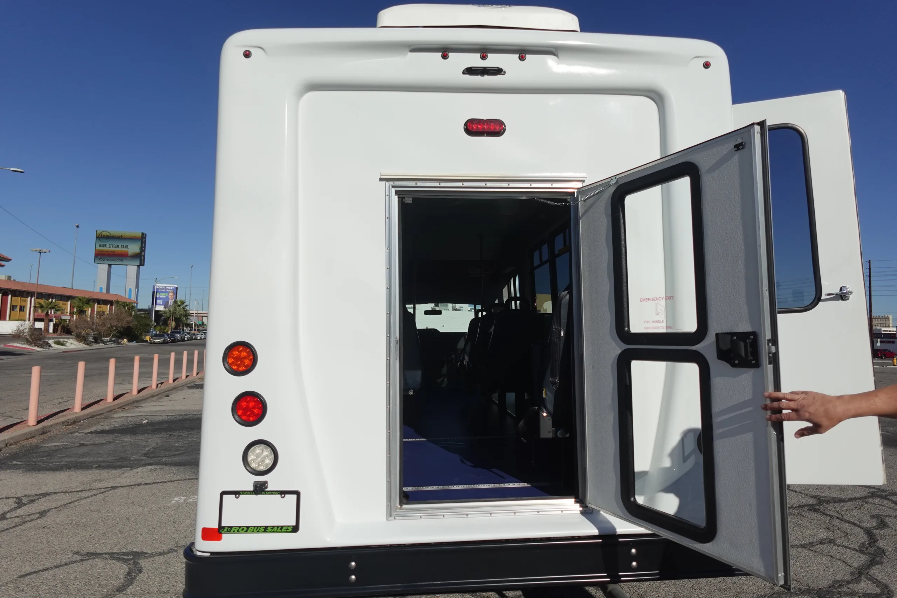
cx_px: 448
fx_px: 498
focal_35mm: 20
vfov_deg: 61.9
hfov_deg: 84.0
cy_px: 299
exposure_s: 1/10000
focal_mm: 7.6
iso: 125
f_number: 2
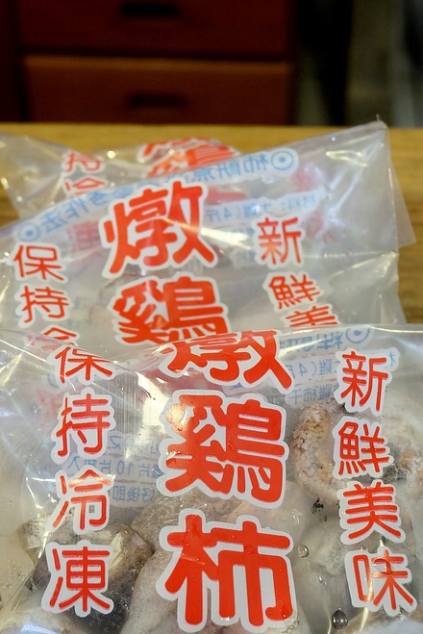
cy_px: 409
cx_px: 254
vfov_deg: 27.6
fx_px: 1285
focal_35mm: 73
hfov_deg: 18.7
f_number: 4.7
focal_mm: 31
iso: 1600
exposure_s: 1/40
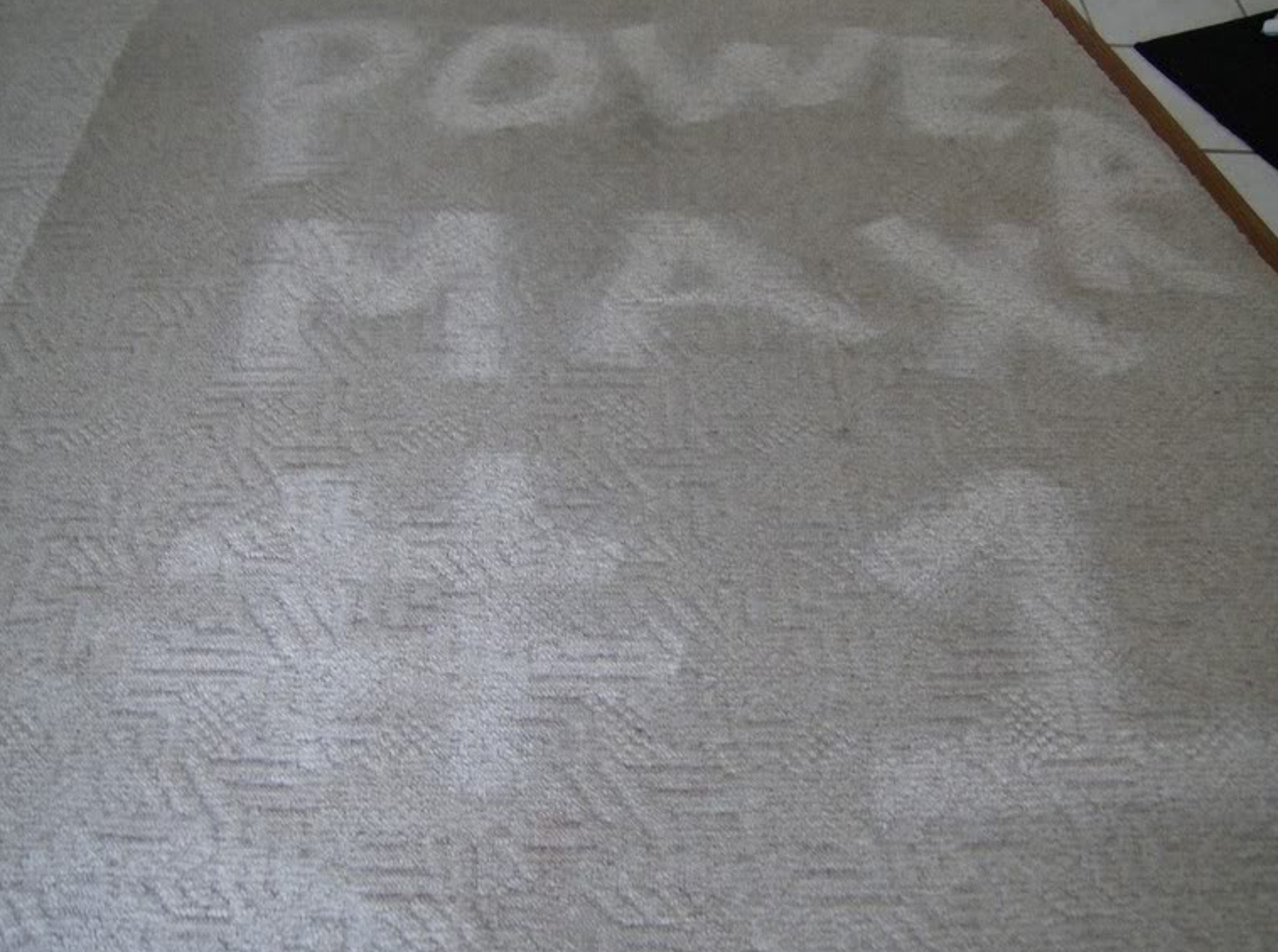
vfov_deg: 37.6
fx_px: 1400
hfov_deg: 49.1
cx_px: 671
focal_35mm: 38
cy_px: 479
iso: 200
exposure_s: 1/63.1
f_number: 2.8
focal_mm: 6
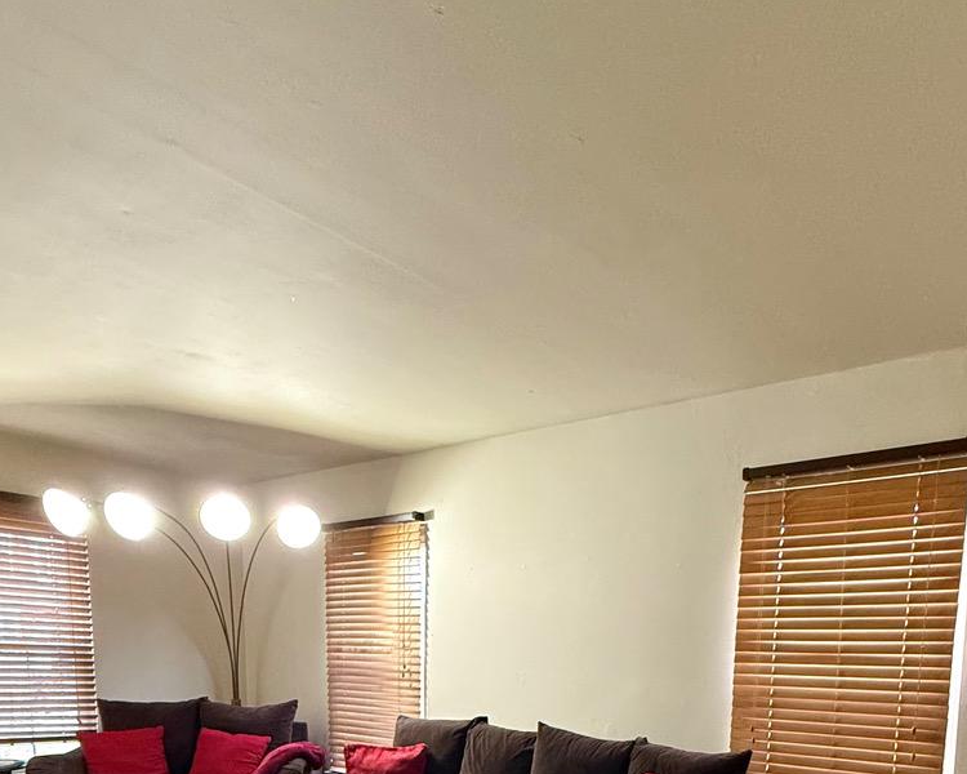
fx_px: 801
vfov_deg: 43.8
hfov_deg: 61.2
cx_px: 619
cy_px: 780
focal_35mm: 28
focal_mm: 2.22
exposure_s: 1/60
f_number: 2.2
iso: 640
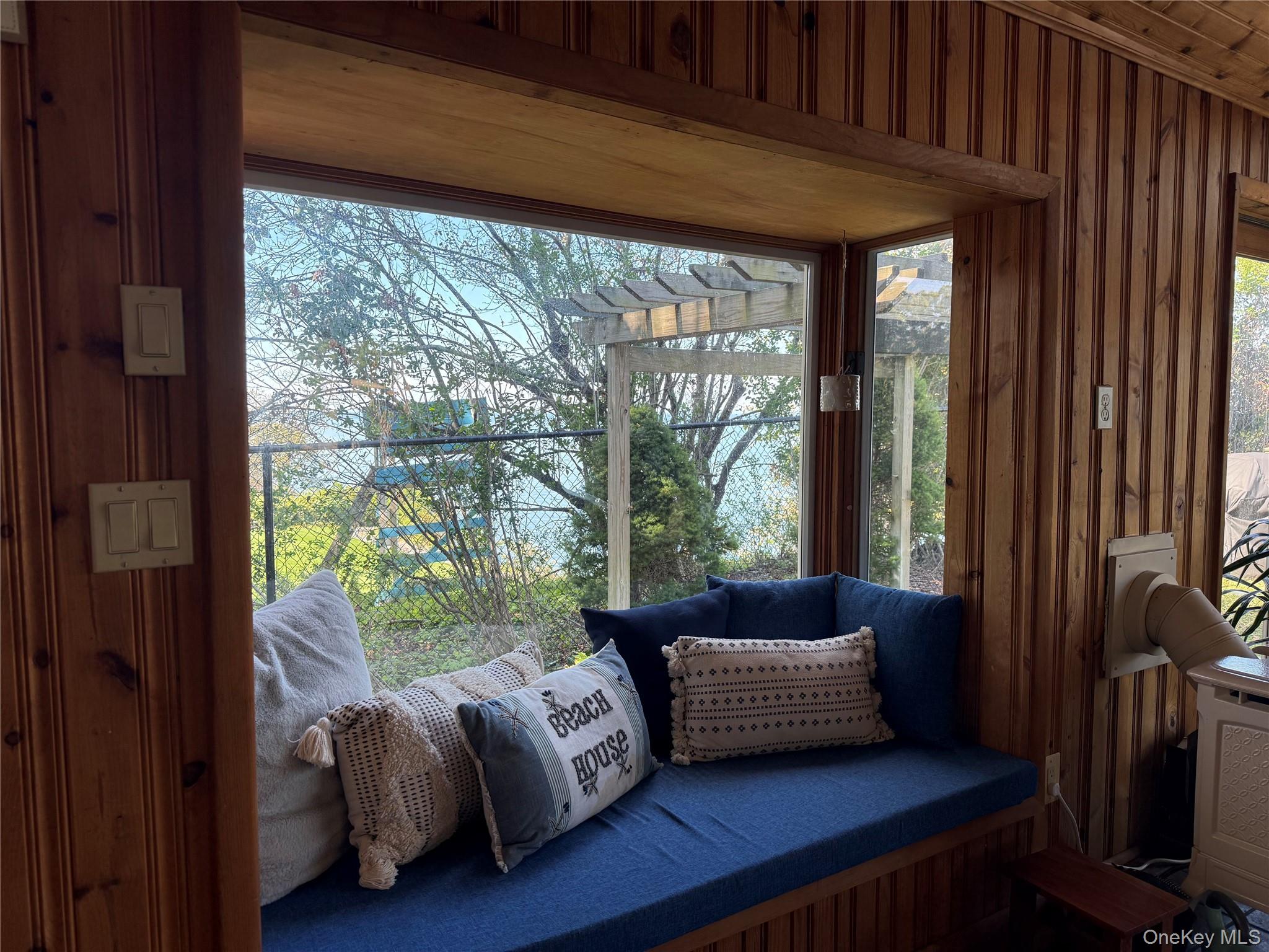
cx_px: 634
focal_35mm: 24
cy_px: 476
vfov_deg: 56.8
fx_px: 880
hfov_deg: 71.6
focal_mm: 6.76
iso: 100
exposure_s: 1/270
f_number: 1.78
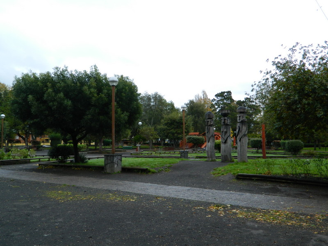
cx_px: 164
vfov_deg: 40.7
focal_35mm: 35
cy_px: 123
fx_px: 332
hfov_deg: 52.6
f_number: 3.3
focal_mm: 6.2
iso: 80
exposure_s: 1/40
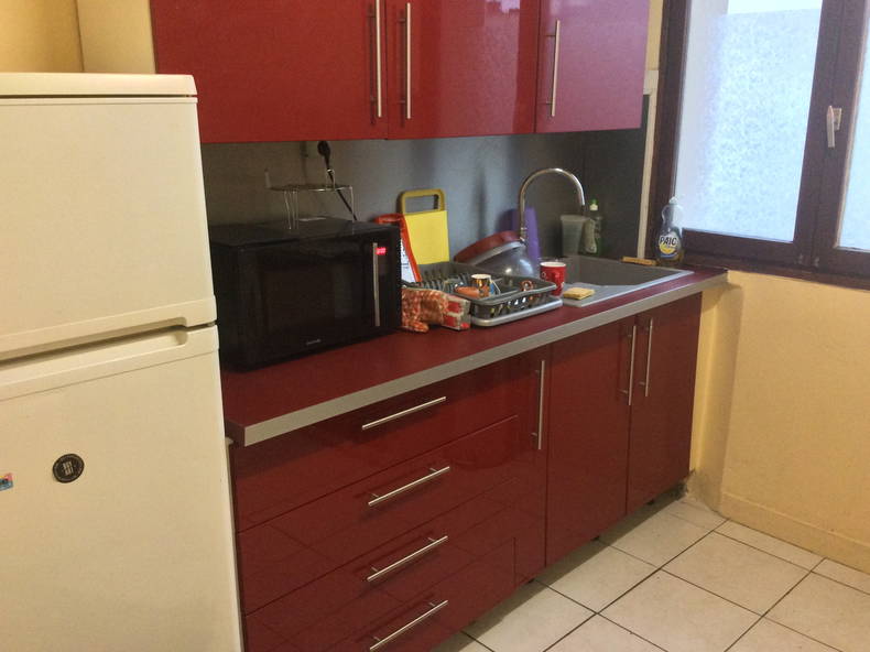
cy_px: 326
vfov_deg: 44.1
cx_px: 435
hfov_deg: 56.8
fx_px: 804
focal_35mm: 32
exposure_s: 1/25
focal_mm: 3.3
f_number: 2.4
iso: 200
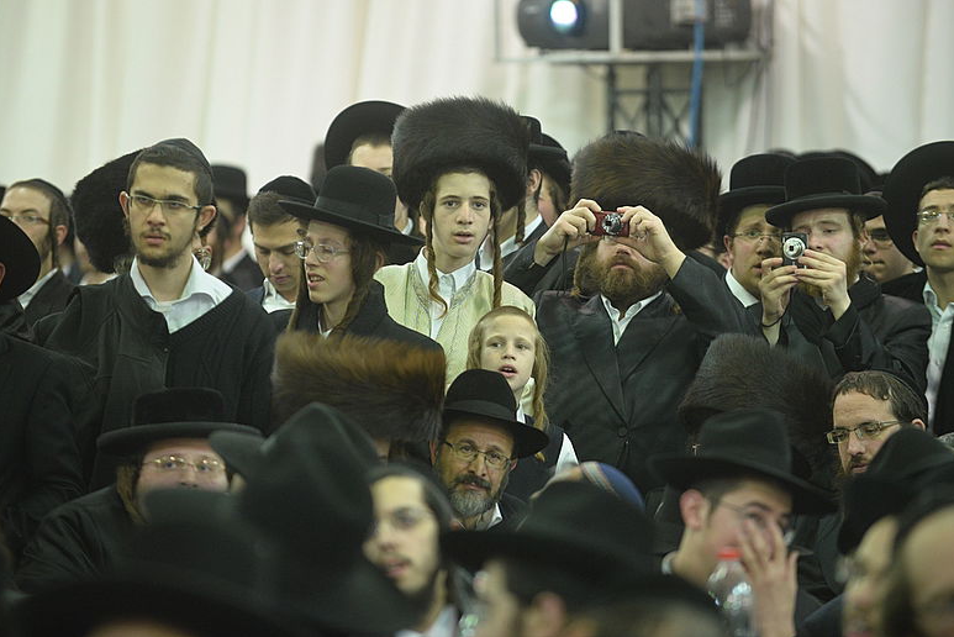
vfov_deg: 6.6
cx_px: 487
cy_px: 309
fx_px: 5487
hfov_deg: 9.9
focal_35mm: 207
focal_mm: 200
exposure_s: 1/100
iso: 2000
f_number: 3.5
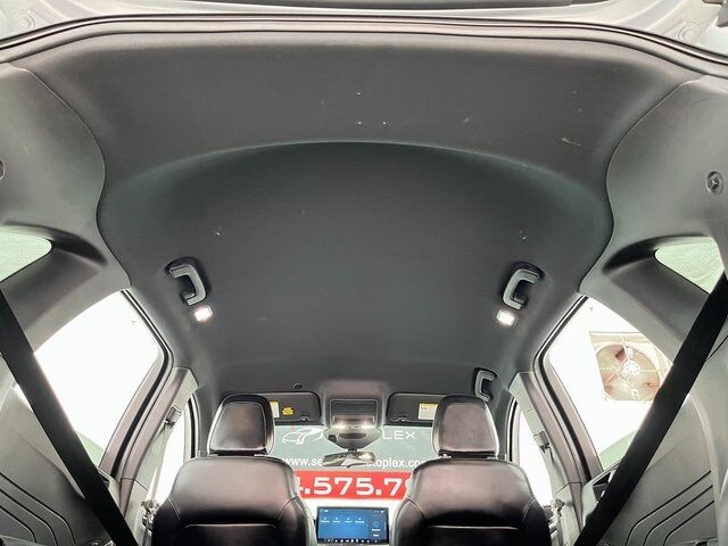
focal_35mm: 26
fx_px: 547
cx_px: 364
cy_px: 273
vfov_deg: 53.1
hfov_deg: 67.3
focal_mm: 5.1
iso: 1000
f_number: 1.6
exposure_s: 1/30
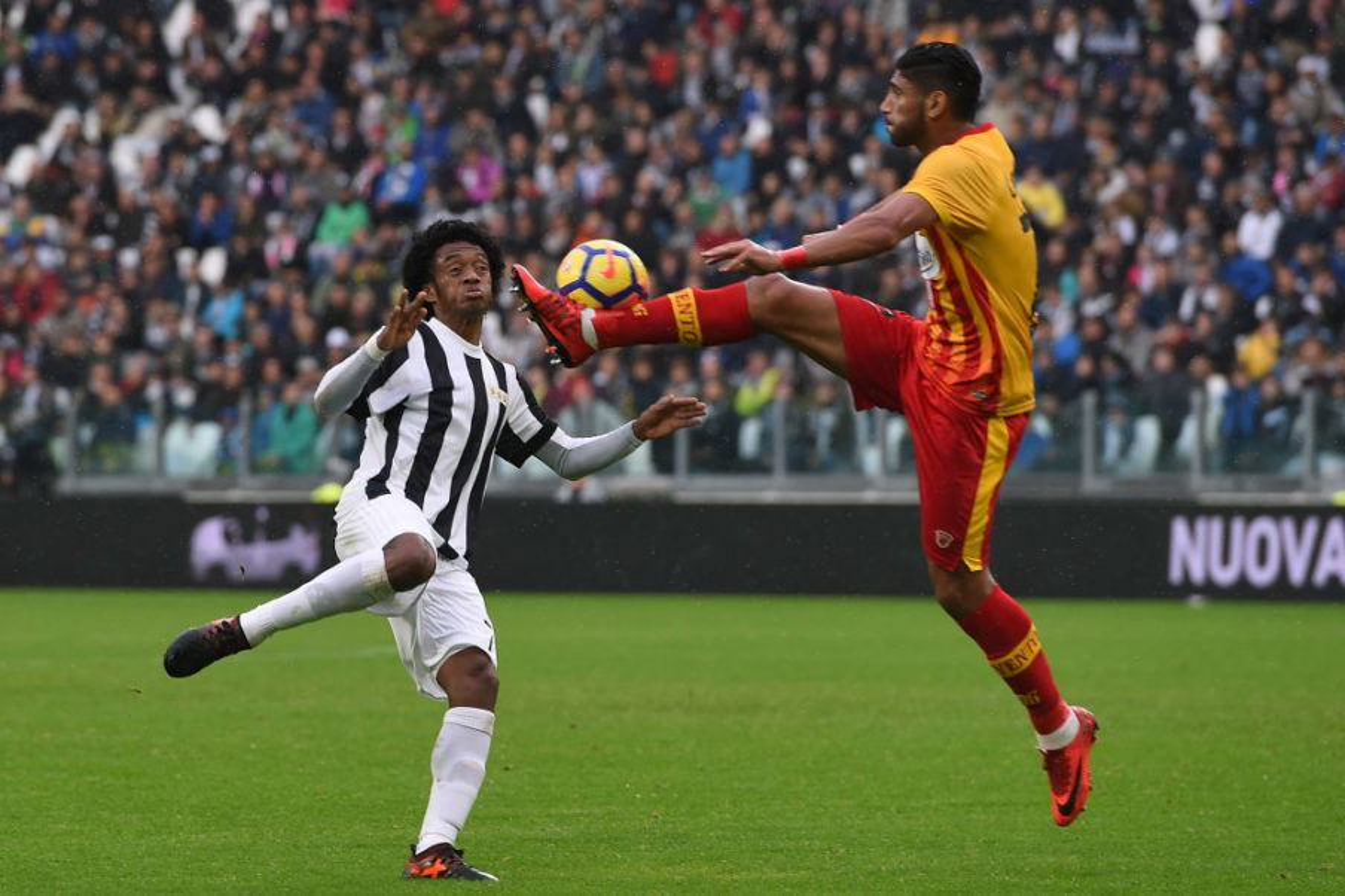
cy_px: 448
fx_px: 7469
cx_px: 672
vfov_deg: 6.9
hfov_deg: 10.3
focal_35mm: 200
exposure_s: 1/1250
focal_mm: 200
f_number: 4.5
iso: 1250
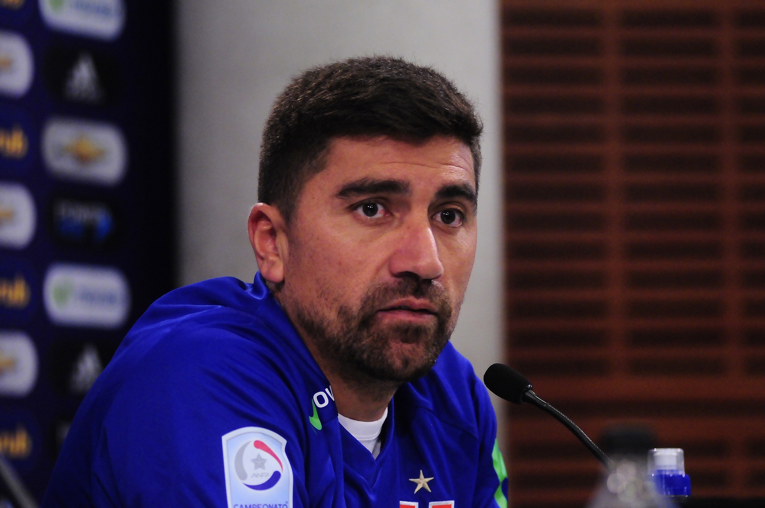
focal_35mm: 158
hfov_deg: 13.1
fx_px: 3343
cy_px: 254
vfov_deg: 8.7
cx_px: 382
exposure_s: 1/125
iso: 2000
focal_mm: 105
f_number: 2.8
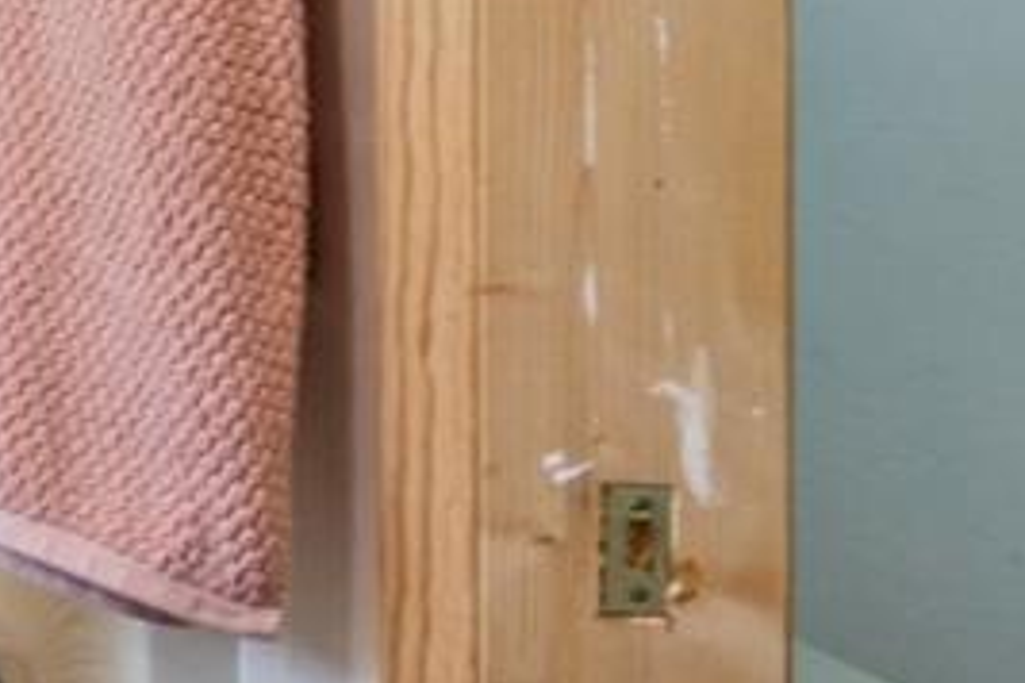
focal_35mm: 84
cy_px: 347
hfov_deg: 14.2
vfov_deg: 16.3
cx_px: -1551
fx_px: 2391
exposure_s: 1/20
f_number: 8
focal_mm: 14
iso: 400
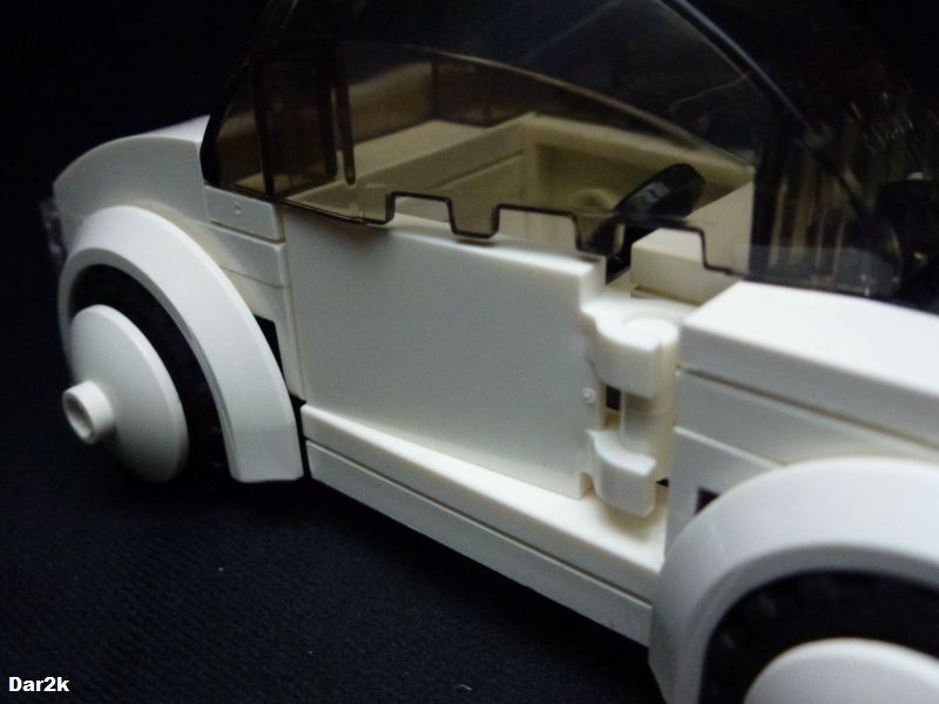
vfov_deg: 39.7
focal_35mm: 36
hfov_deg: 51.4
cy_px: 352
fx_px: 977
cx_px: 470
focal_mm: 6.4
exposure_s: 1/15
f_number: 3.7
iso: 800
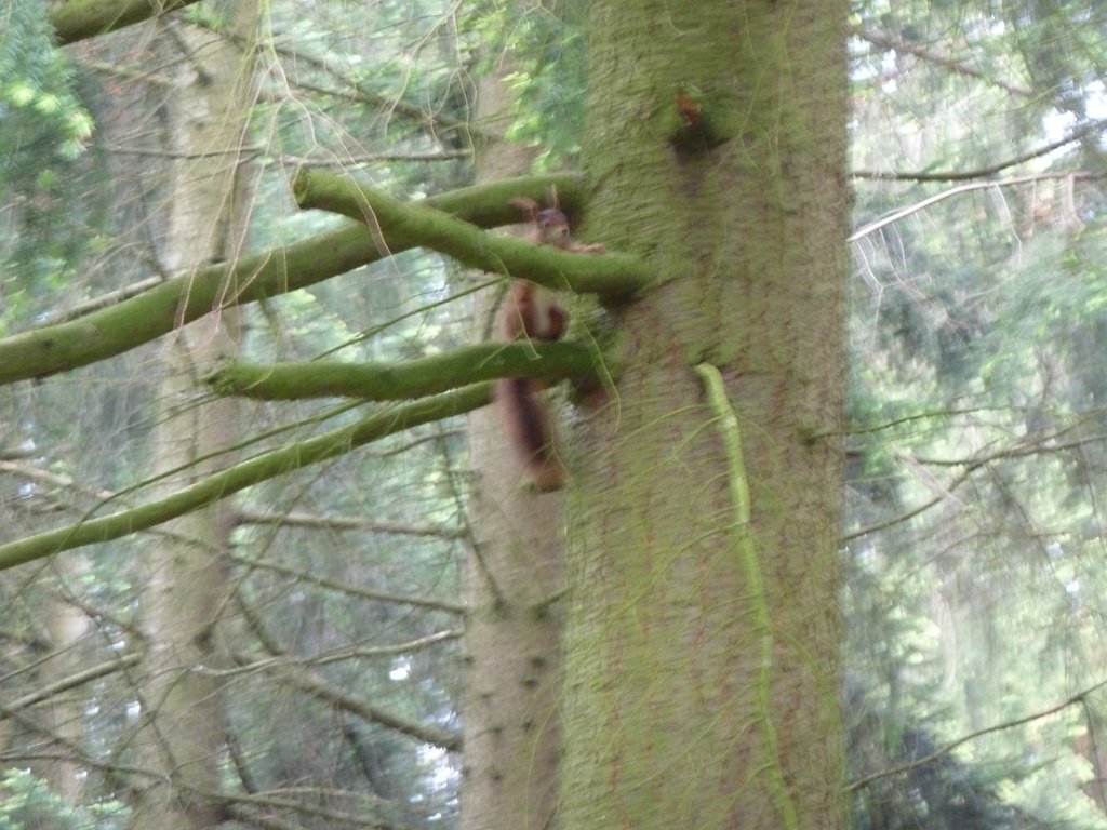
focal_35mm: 300
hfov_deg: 6.6
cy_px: 415
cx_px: 554
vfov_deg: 5.0
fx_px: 9594
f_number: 4.9
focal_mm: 49.2
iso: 400
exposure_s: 1/25
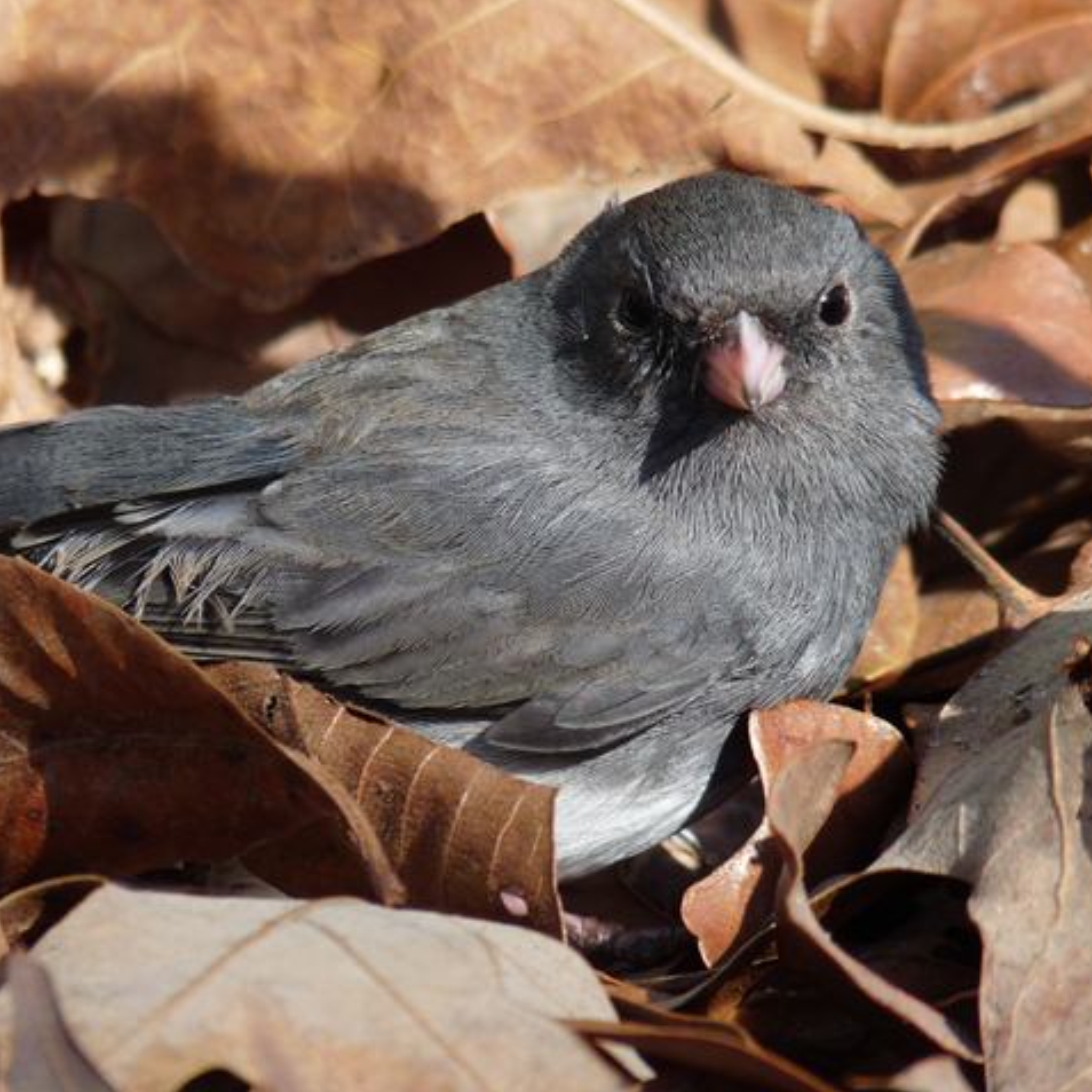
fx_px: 20308
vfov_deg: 3.1
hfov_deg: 3.1
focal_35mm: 569
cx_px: 540
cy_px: 545
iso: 100
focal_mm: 85.3
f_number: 4.4
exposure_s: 1/200
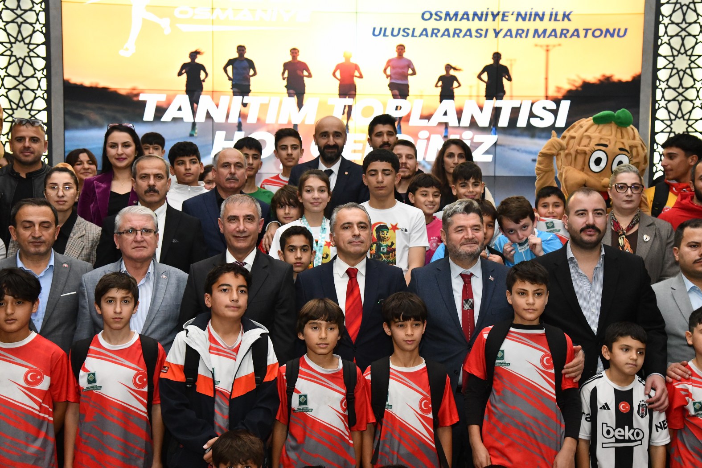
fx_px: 1014
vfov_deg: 26.0
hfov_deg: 38.2
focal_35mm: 52
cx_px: 351
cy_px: 234
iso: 8000
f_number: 5.6
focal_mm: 52
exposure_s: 1/250
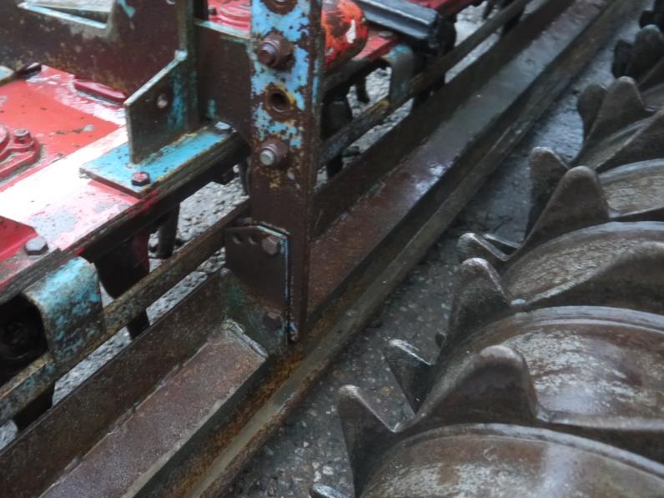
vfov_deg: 39.6
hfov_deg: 50.9
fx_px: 691
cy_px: 228
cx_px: 254
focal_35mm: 36
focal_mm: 14
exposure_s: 1/20
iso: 1600
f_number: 3.5
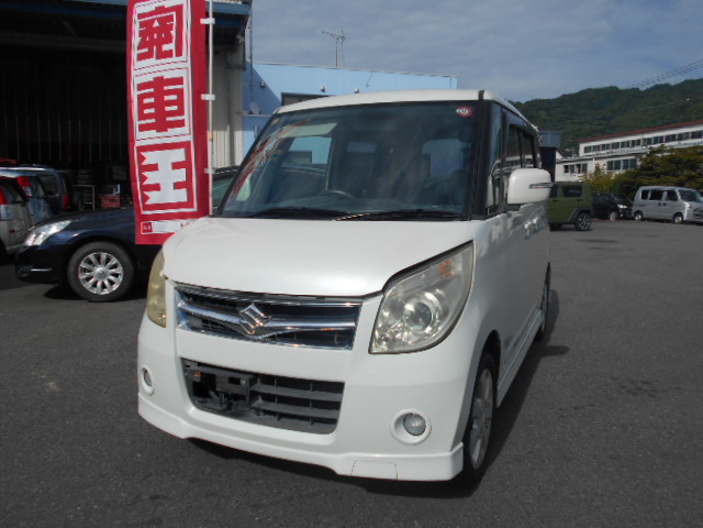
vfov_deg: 53.1
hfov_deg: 67.3
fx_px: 528
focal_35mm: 26
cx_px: 352
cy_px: 264
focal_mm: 4.6
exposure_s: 1/500
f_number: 8
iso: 80
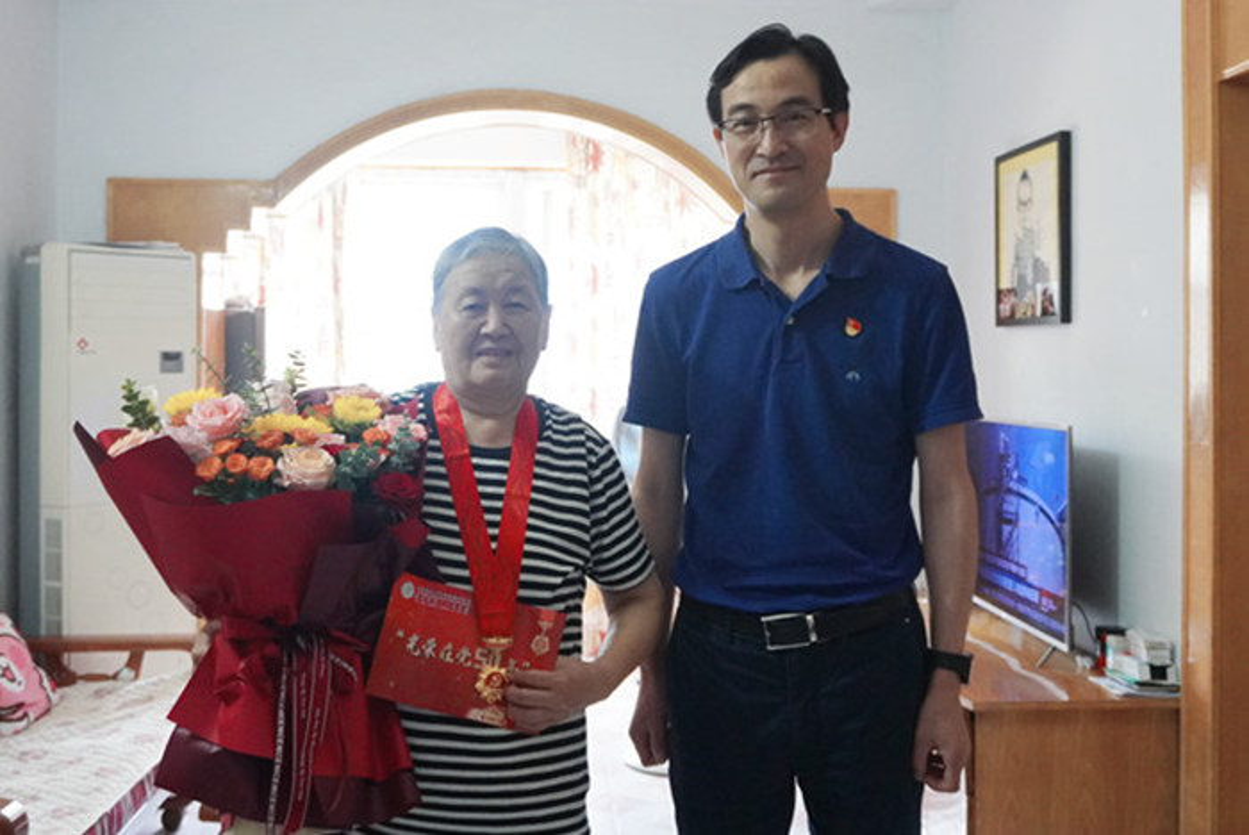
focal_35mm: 32
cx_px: 624
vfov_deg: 41.8
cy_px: 418
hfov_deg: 59.5
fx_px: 1094
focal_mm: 21
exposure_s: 1/160
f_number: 4
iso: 3200
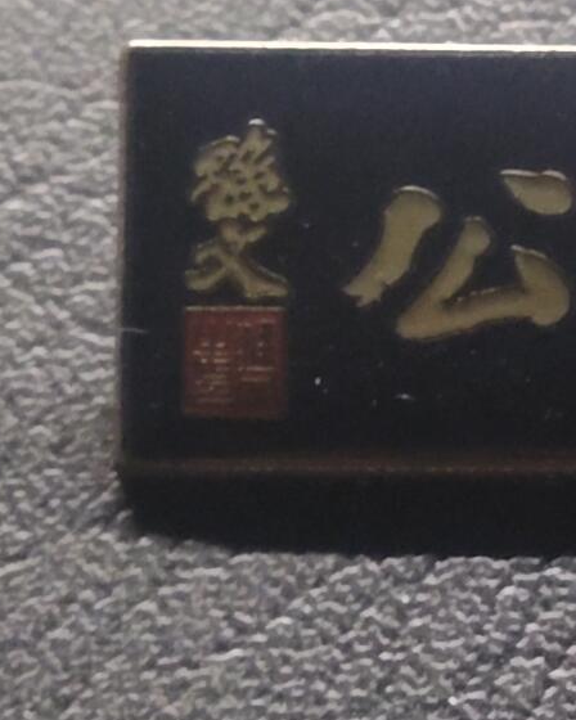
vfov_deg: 12.3
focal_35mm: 157
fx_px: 3346
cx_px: 850
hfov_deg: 9.6
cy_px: 405
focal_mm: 3.42
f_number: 2.2
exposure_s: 1/33.3
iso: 1000
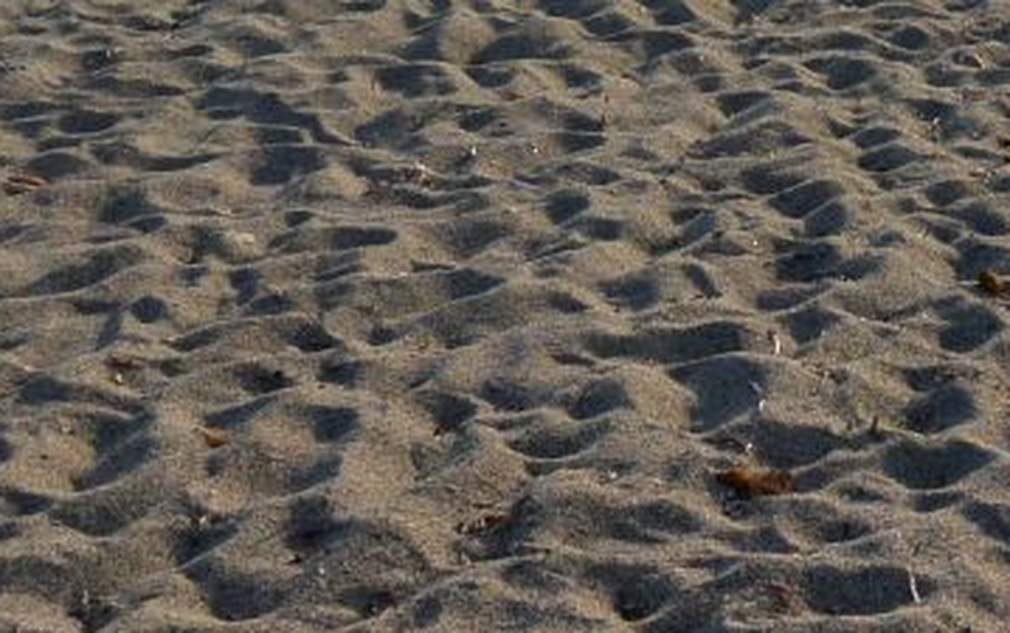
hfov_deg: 20.7
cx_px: 928
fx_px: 2700
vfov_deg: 12.5
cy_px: -401
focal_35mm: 98
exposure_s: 1/1600
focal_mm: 10
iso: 160
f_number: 5.6
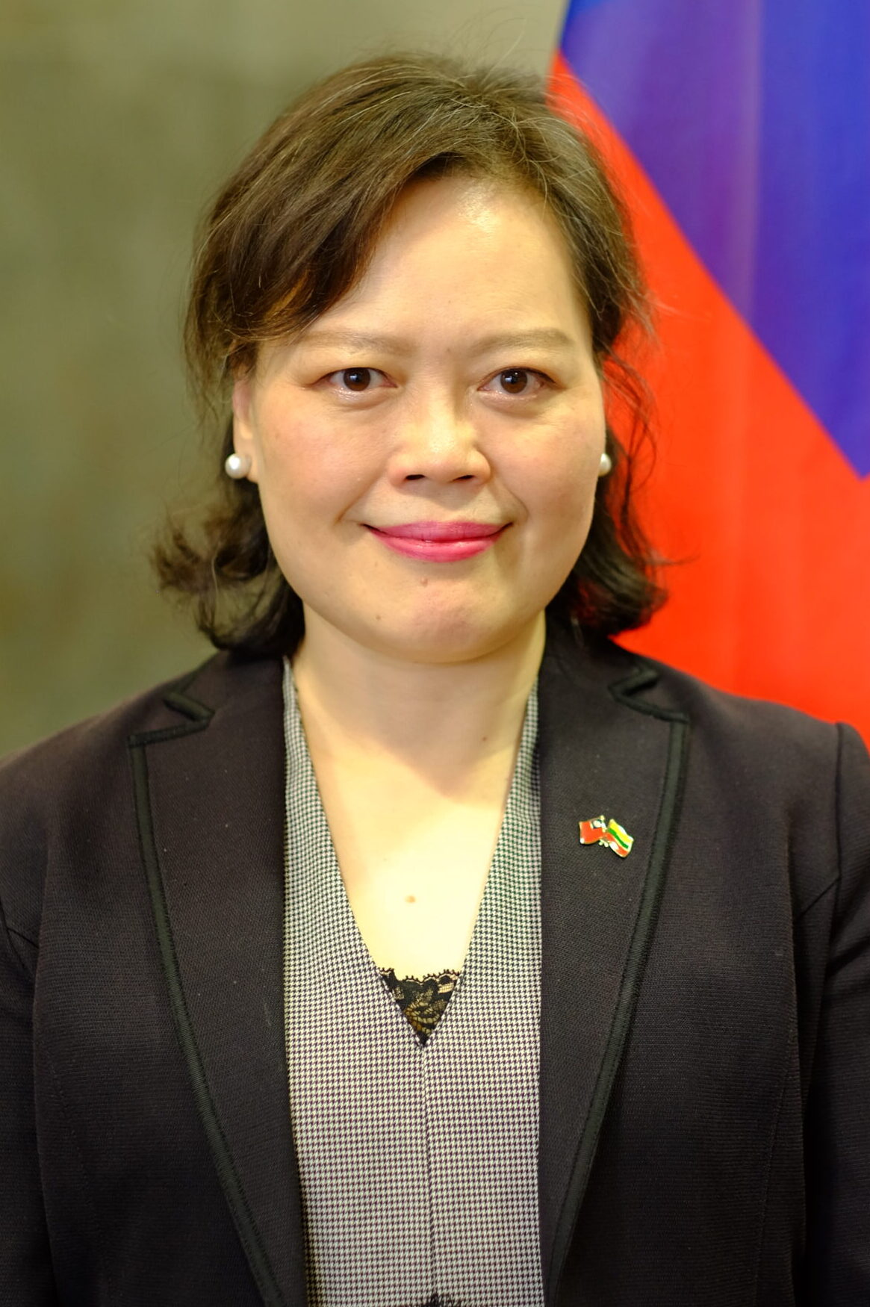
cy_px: 654
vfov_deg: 24.2
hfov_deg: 16.2
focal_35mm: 84
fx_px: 3048
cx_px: 435
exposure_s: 1/60
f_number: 1.4
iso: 400
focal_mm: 56
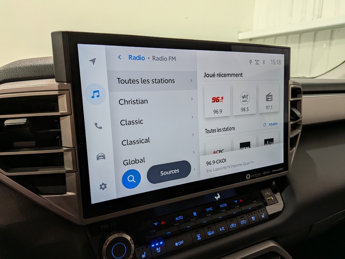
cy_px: 130
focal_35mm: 24
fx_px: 239
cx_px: 172
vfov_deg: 56.8
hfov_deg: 71.6
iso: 28
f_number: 1.7
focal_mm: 4.53
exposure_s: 1/98.6
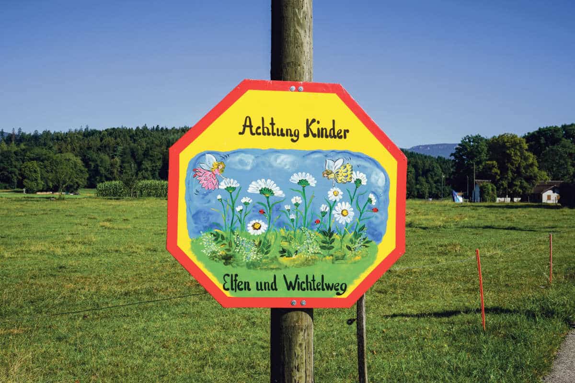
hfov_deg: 50.7
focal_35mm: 38
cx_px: 288
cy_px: 192
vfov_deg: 35.1
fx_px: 607
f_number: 11
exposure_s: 1/200
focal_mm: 38
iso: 100
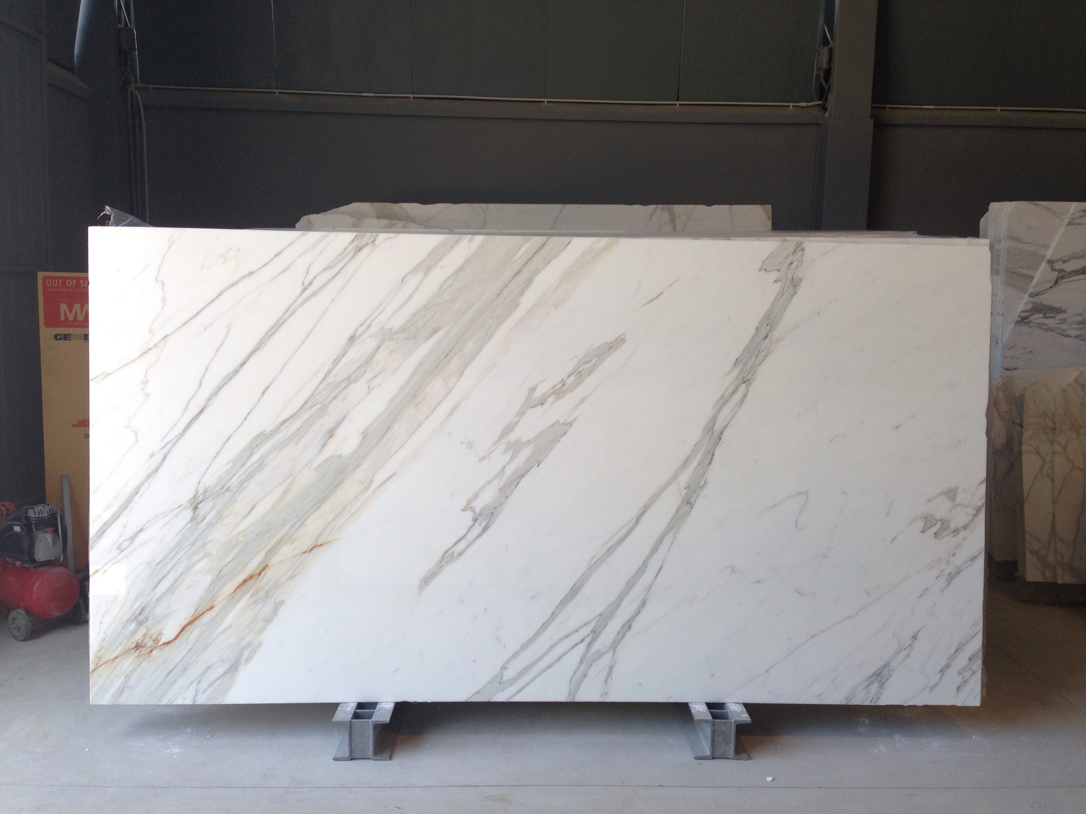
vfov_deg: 42.9
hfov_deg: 55.4
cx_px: 543
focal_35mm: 33
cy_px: 407
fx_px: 1035
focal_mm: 4.13
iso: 50
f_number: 2.4
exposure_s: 1/120
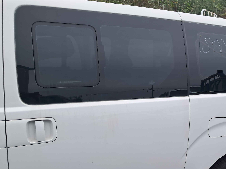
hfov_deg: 43.1
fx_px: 274
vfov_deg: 34.0
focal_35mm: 42
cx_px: 175
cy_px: 116
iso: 50
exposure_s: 1/209
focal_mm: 4
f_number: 1.8
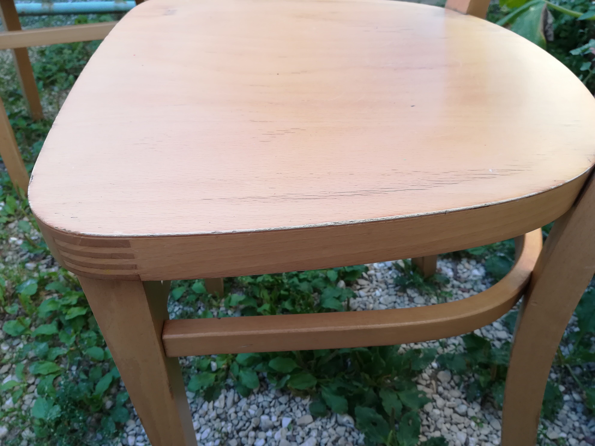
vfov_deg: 53.1
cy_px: 223
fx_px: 447
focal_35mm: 26
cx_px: 298
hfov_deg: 67.3
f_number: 2.2
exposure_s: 1/126
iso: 50
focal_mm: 3.83
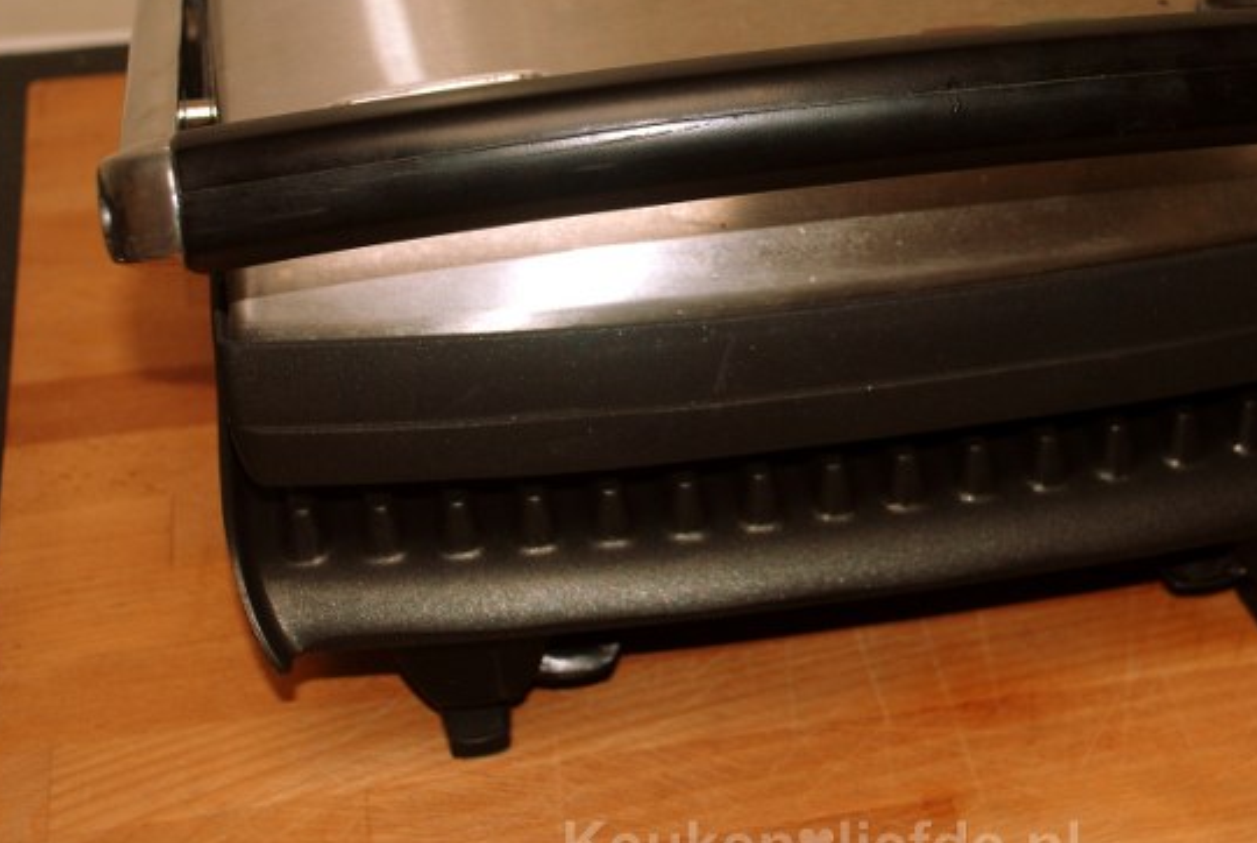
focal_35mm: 78
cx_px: 822
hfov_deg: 25.9
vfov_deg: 17.6
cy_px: 258
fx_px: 2719
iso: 200
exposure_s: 1/60
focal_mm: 35
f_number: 4.5
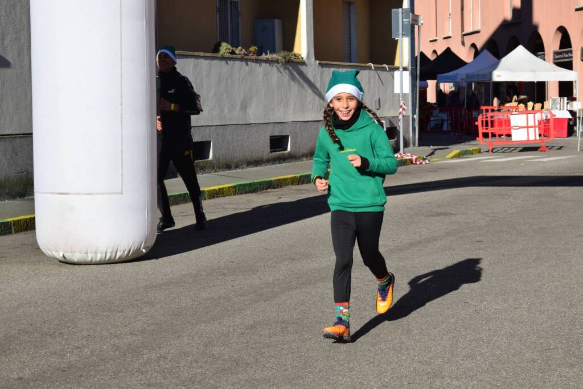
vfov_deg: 17.5
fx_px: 1264
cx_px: 292
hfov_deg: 26.0
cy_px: 194
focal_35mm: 78
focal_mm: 52
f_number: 10
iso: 200
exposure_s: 1/400
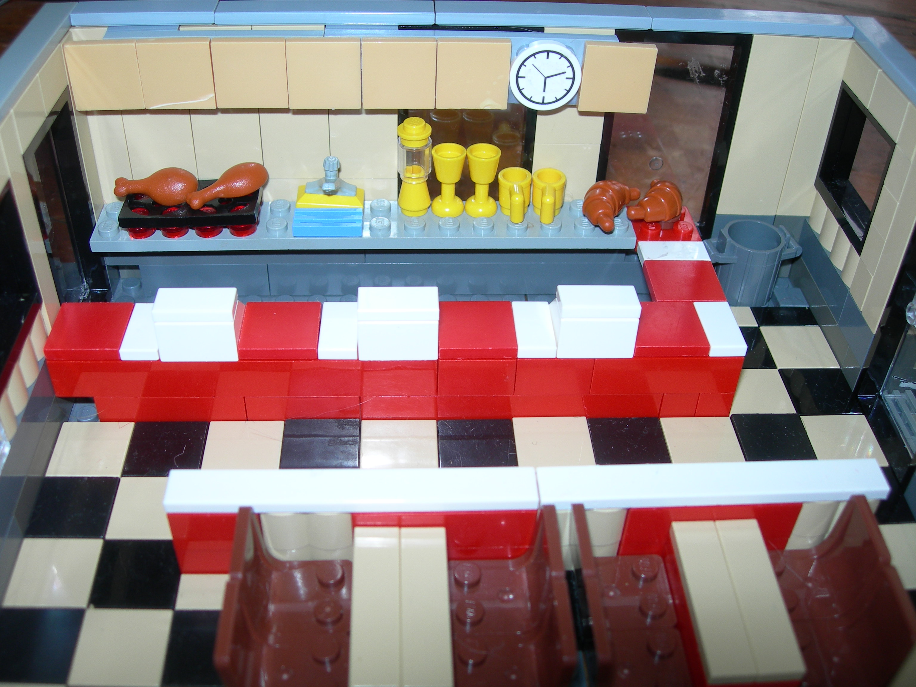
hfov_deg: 49.0
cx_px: 458
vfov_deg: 37.7
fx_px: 1006
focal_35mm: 38
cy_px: 344
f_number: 2.8
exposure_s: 1/60.1
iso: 50
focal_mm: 7.8
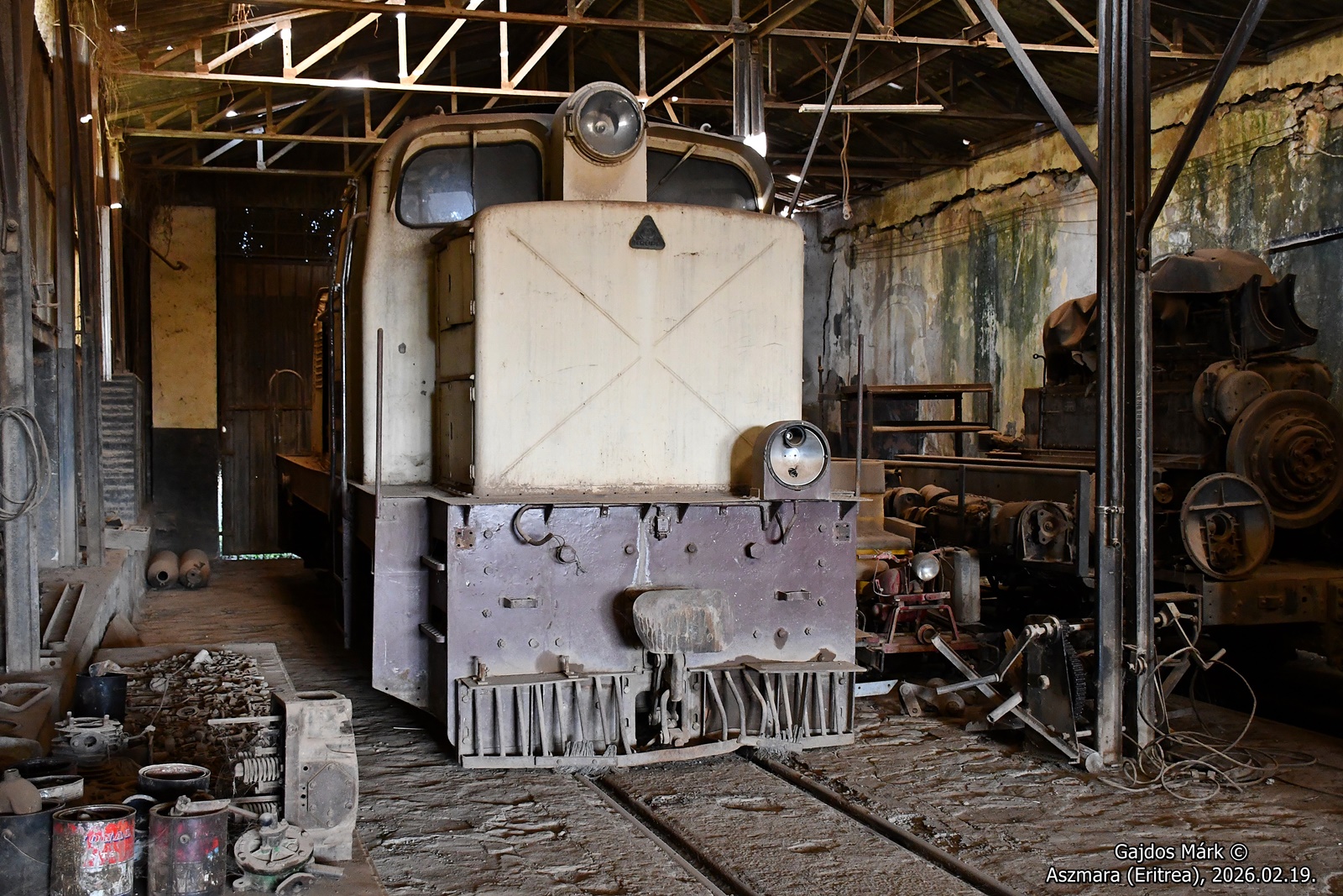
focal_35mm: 39
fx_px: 1455
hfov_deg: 49.5
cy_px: 448
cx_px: 672
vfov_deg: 34.2
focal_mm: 26
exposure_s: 1/125
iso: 2800
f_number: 3.8
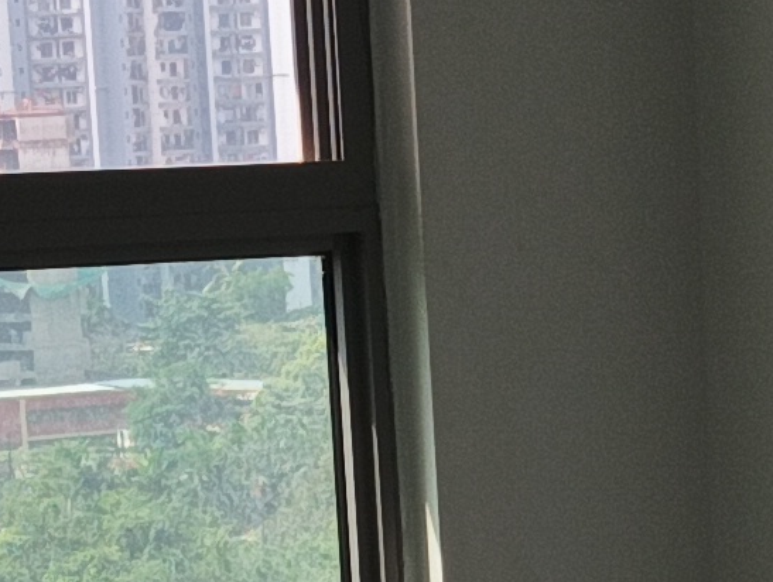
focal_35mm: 209
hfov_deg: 9.4
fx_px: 4674
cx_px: 663
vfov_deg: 7.0
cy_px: 1034
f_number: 1.8
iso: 50
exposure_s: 1/167
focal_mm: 4.22
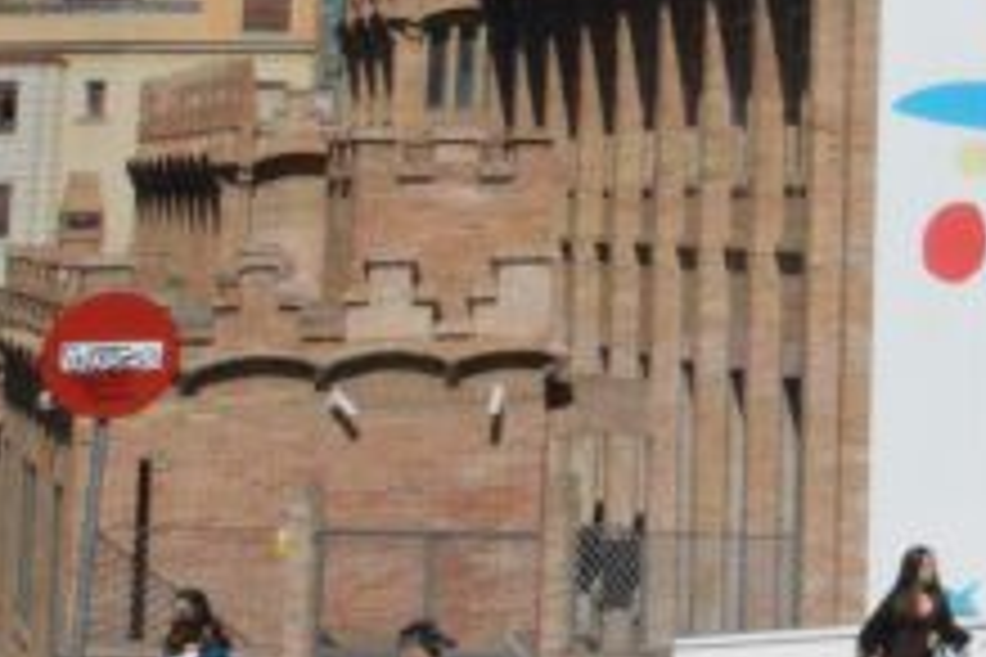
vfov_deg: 10.4
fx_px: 3451
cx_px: 1972
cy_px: -430
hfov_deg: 13.8
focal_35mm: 126
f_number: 22
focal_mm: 18
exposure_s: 1/1600
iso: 3200
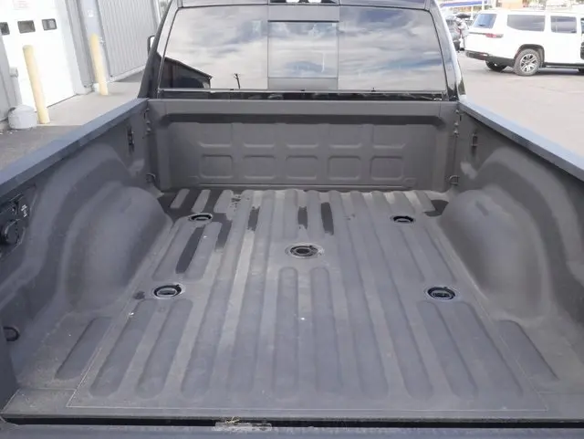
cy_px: 220
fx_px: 574
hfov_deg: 53.9
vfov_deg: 41.8
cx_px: 292
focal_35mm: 34
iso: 2000
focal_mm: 17
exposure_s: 1/60
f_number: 20
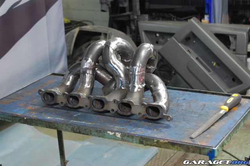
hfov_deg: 24.6
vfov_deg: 16.5
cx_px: 125
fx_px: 573
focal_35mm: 82
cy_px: 83
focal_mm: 55
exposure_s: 1/10
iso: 800
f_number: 5.6
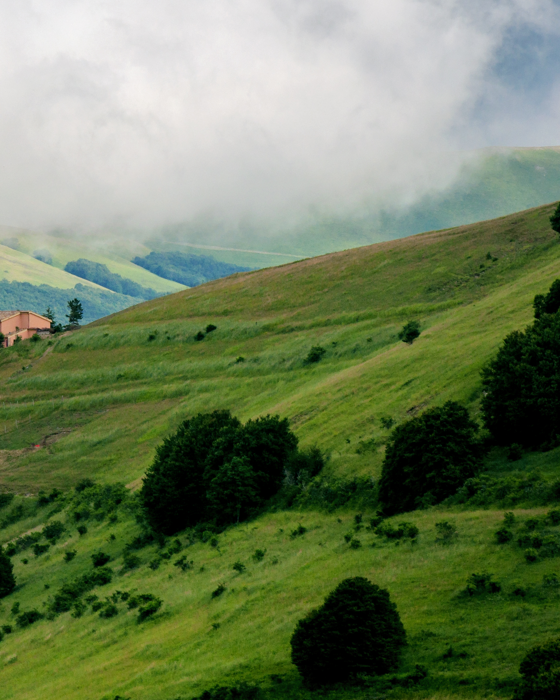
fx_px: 11894
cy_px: 254
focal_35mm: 574
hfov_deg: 2.7
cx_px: -381
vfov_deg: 3.4
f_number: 11
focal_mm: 200
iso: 200
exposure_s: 1/640
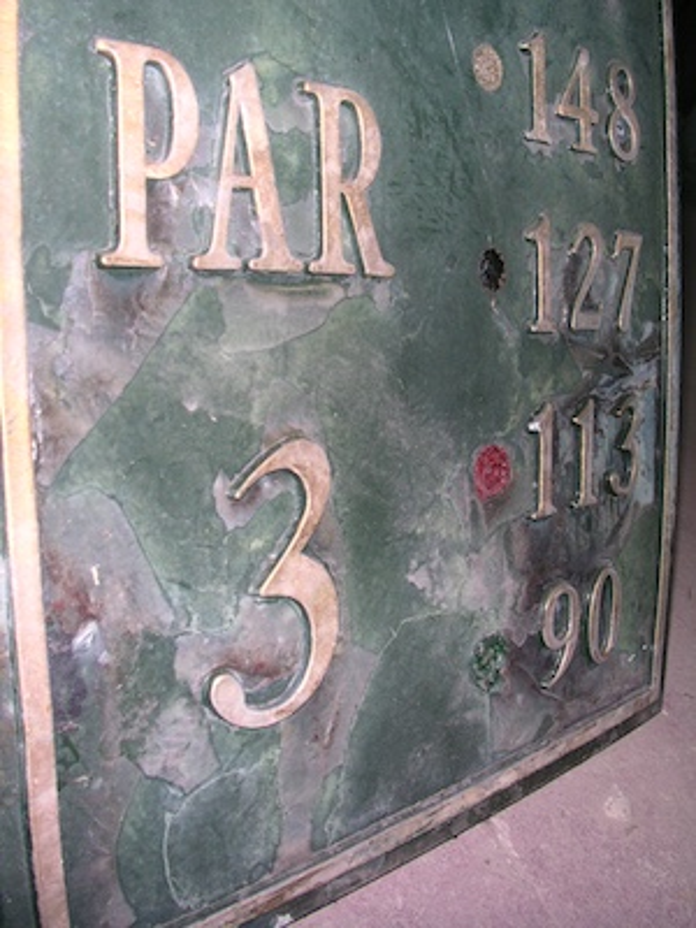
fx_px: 992
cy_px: 464
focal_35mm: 37
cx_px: 348
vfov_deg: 50.1
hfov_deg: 38.7
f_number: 4.5
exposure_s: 1/60
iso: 100
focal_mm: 5.6
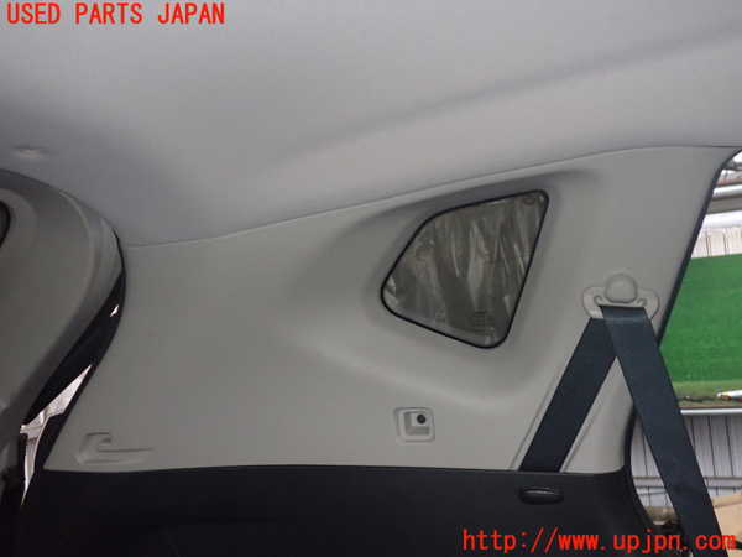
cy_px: 278
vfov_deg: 46.8
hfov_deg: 60.0
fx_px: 643
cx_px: 371
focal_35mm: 30
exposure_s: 1/30
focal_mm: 5.4
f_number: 6.3
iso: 800
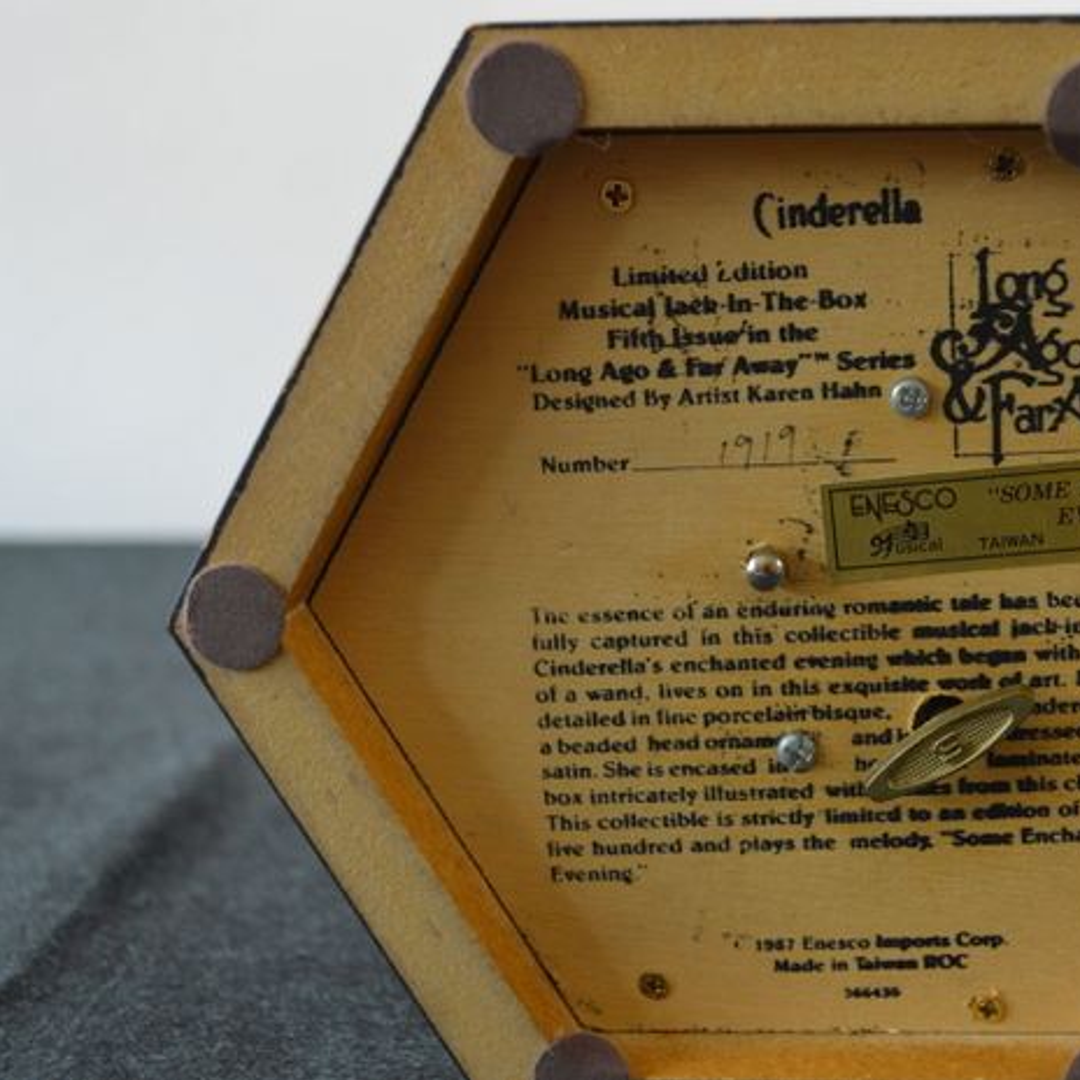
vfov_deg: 34.0
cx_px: 773
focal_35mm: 50
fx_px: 1765
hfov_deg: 33.5
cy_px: 540
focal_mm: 26
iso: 400
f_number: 4.2
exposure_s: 1/30
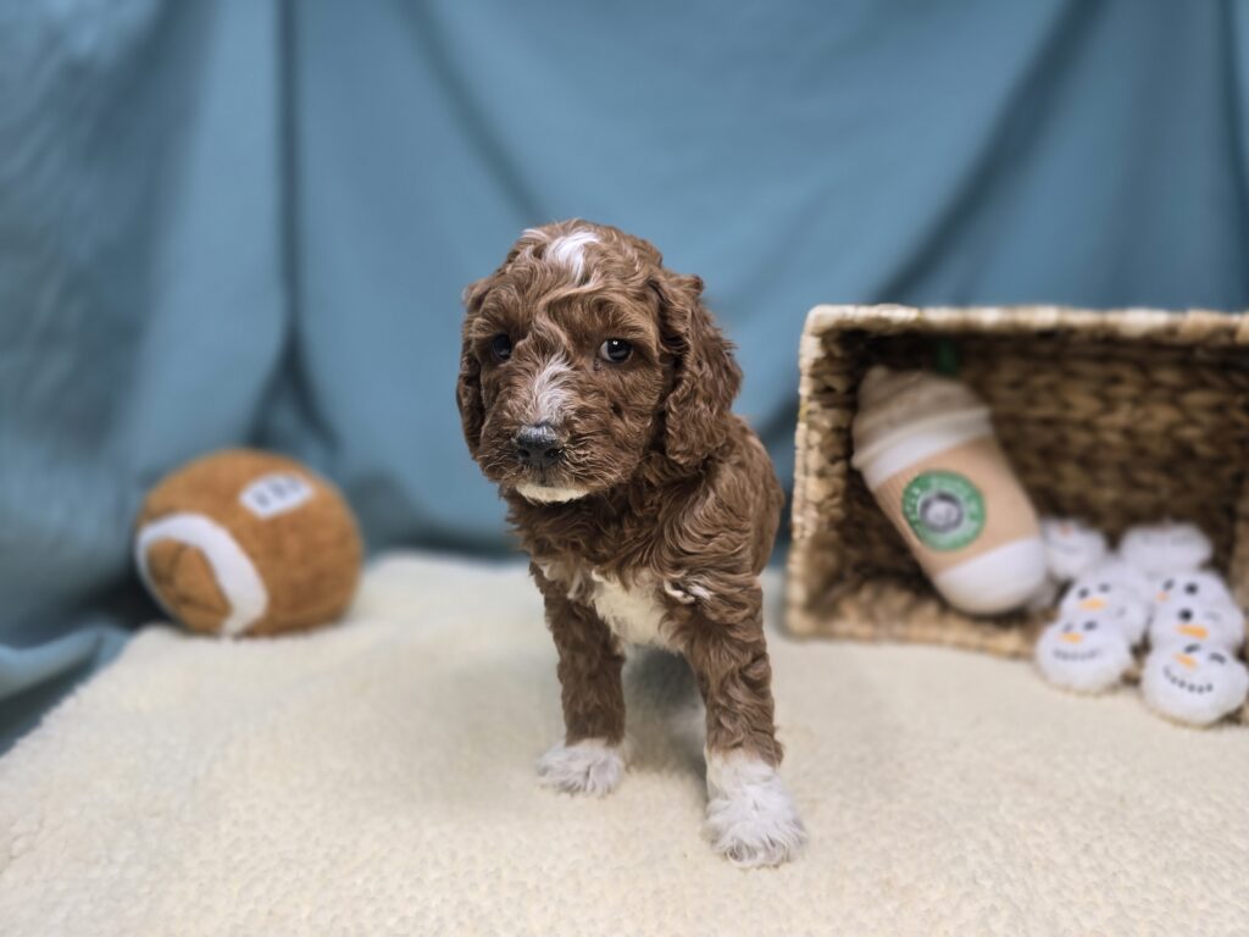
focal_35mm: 23
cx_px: 624
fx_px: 830
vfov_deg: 58.9
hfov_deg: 73.9
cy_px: 468
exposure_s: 1/120
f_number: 1.7
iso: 64
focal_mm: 6.3
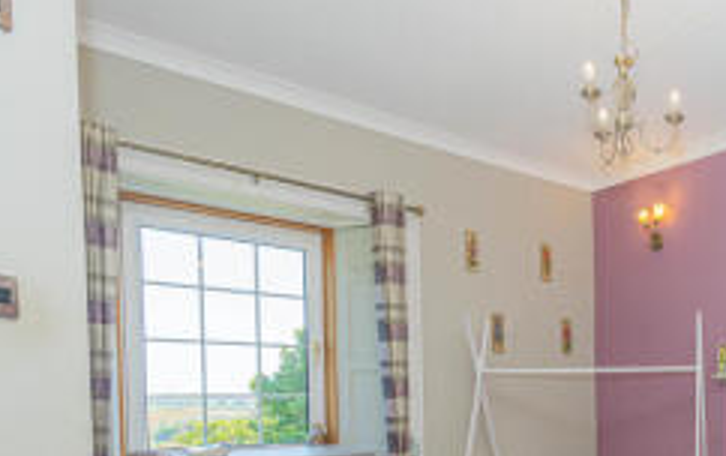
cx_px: 681
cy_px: 416
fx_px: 634
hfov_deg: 51.1
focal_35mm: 32
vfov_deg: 36.9
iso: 250
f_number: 9
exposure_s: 1/60
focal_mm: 16
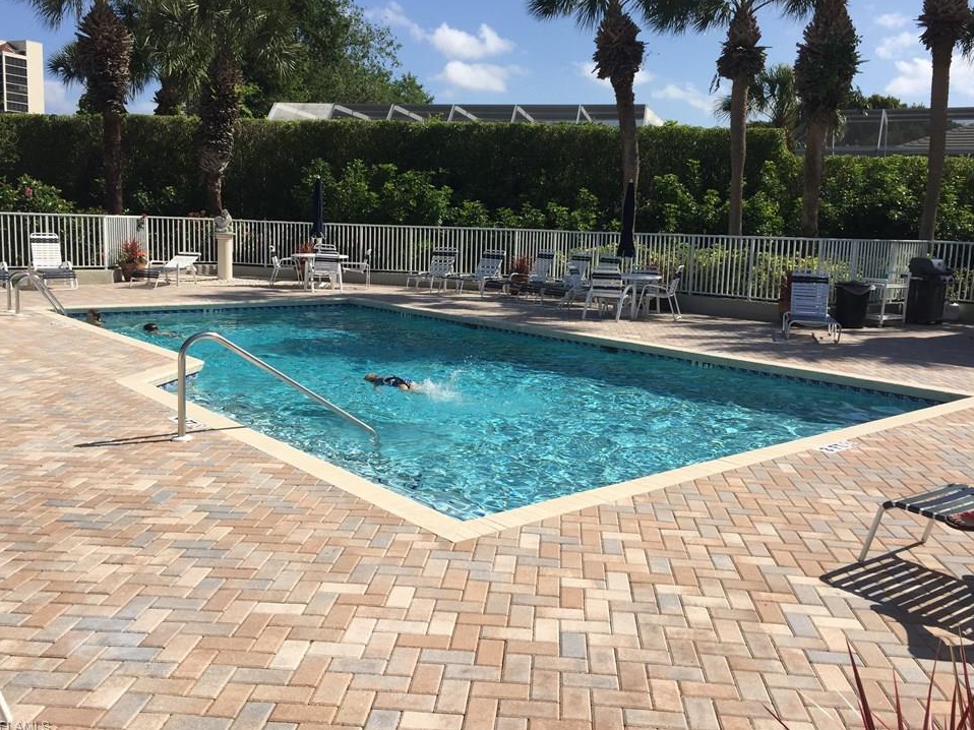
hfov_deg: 58.4
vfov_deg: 45.4
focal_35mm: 31
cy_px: 346
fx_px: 872
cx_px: 495
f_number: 2.2
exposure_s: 1/2639
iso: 32
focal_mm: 4.15
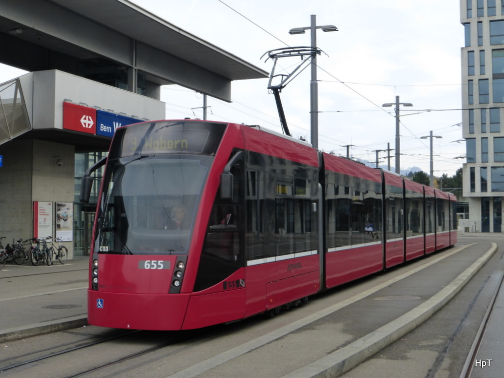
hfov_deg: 38.9
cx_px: 252
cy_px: 189
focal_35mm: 49
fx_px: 713
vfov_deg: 29.7
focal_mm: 8.5
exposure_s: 1/320
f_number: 4.2
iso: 160
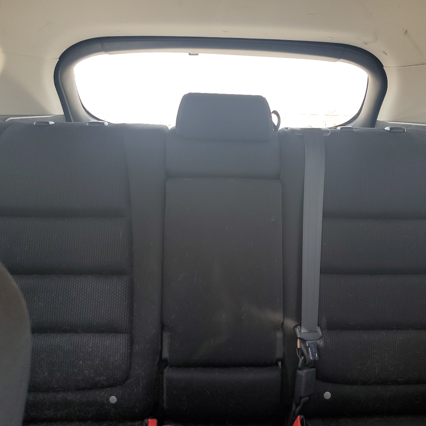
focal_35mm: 31
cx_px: 253
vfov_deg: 52.5
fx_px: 432
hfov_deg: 52.2
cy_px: 214
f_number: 1.5
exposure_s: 1/60.2
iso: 61
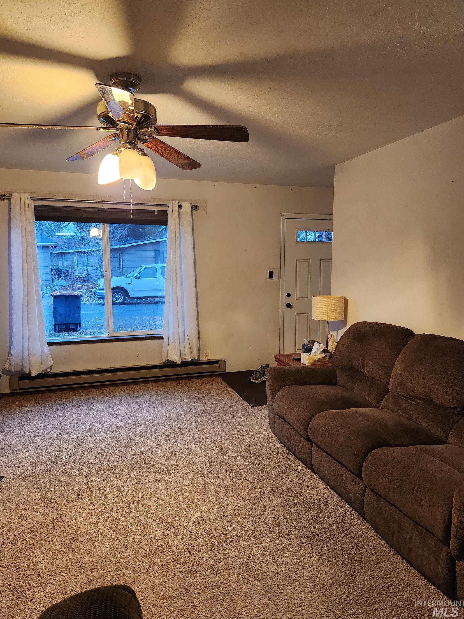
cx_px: 238
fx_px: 429
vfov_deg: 71.6
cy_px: 310
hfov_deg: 56.8
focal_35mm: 24
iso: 640
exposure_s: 1/60
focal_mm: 5.4
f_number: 1.8
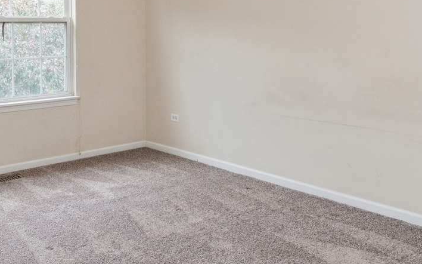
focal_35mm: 42
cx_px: 176
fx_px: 483
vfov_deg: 29.3
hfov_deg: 47.0
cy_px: 27
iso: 320
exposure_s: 1/40
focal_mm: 12
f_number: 8
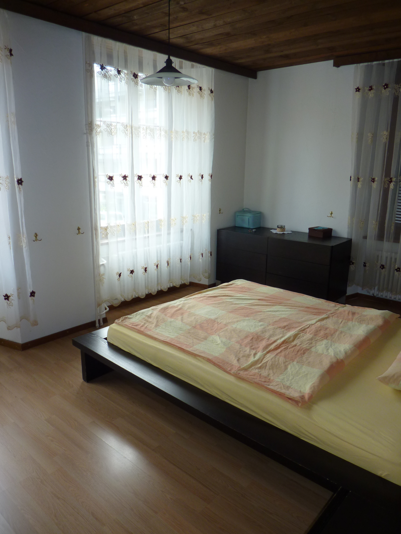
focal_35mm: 25
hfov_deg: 54.9
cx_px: 200
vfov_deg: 69.4
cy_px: 267
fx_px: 386
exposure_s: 1/40
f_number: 3.3
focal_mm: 4.1
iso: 100
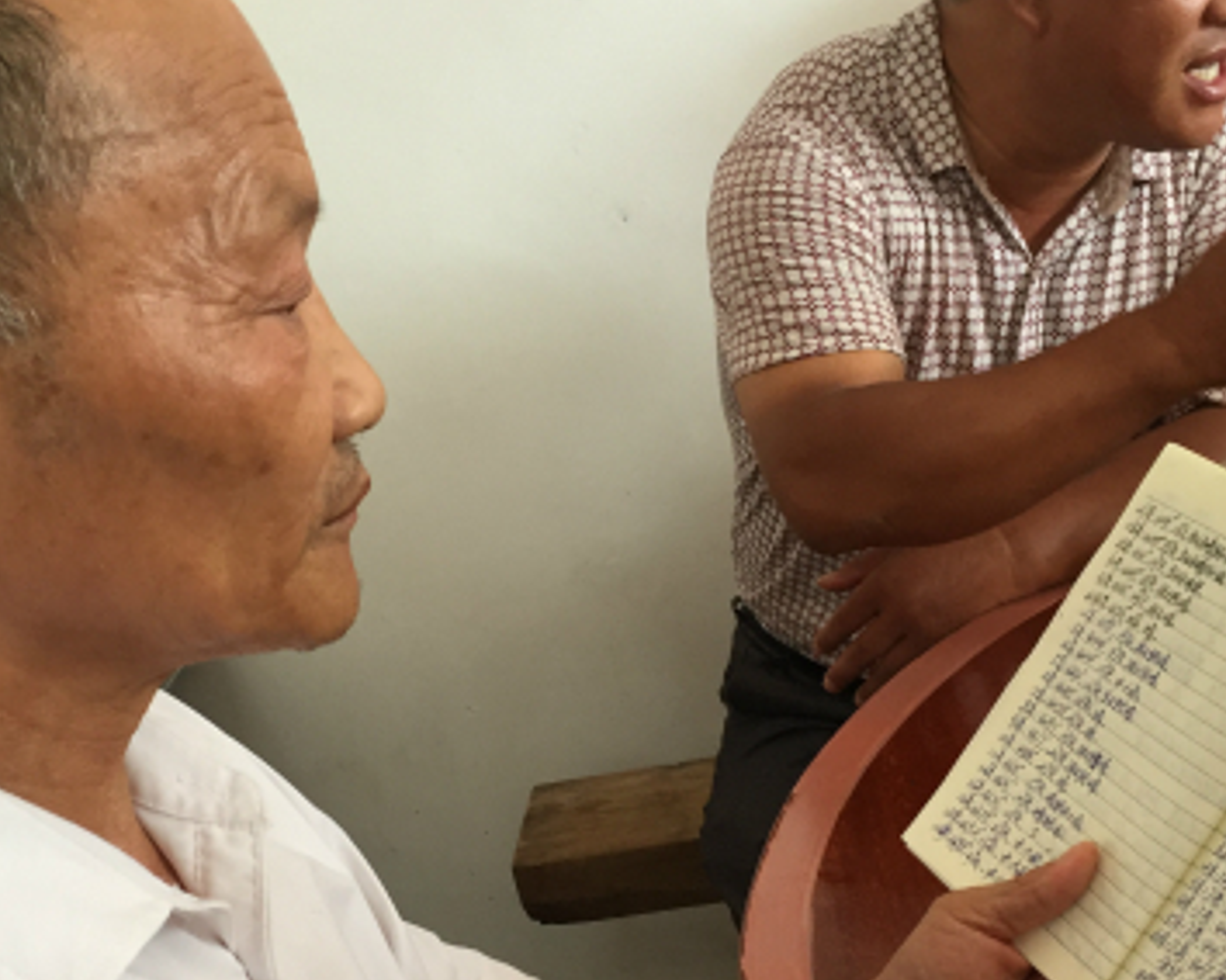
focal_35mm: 48
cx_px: 641
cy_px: 734
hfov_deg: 38.8
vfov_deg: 30.9
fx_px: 1741
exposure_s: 1/33
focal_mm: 4.15
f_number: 2.2
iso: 64
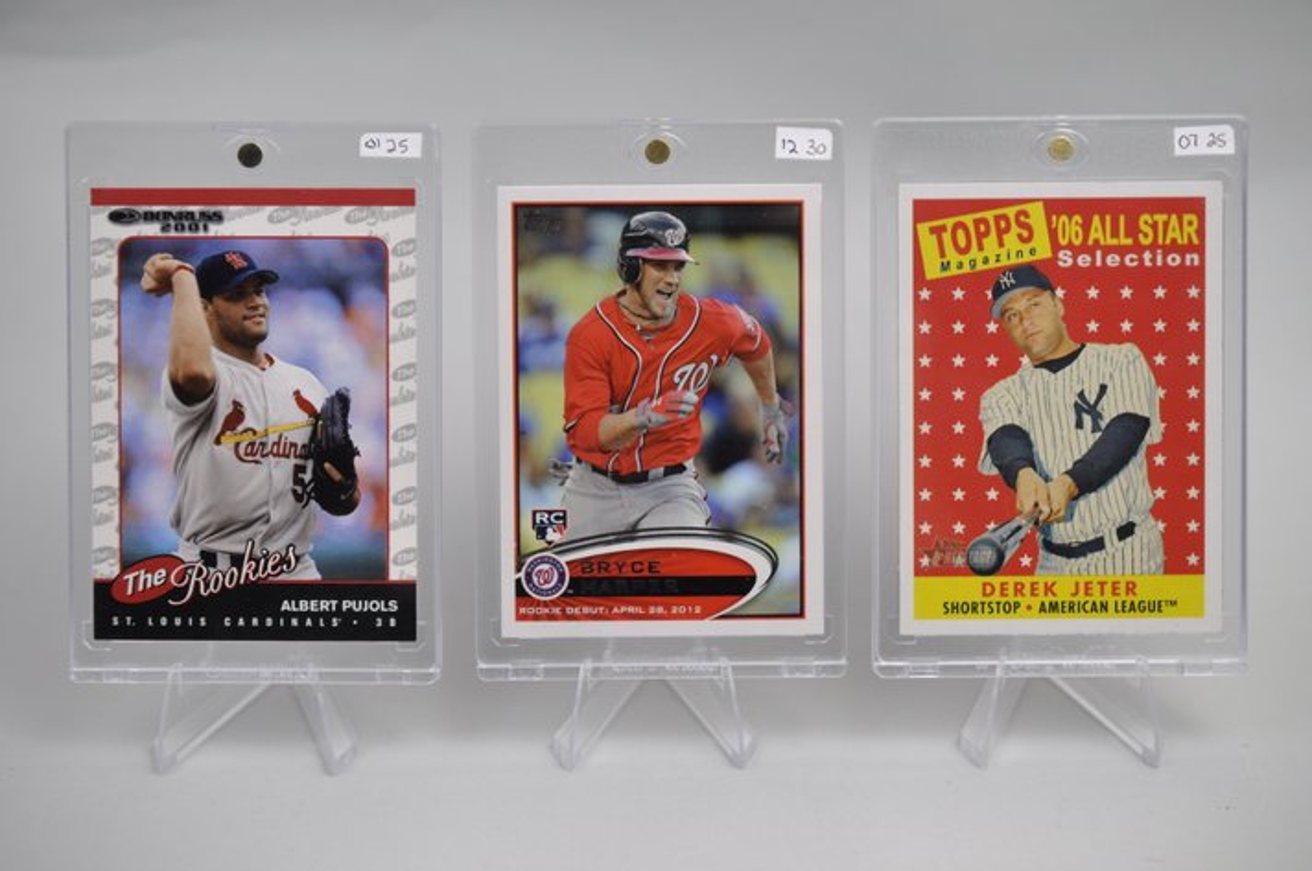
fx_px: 2184
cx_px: 656
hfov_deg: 33.4
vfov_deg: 22.6
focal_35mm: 60
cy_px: 436
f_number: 4
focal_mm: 40
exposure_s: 1/60
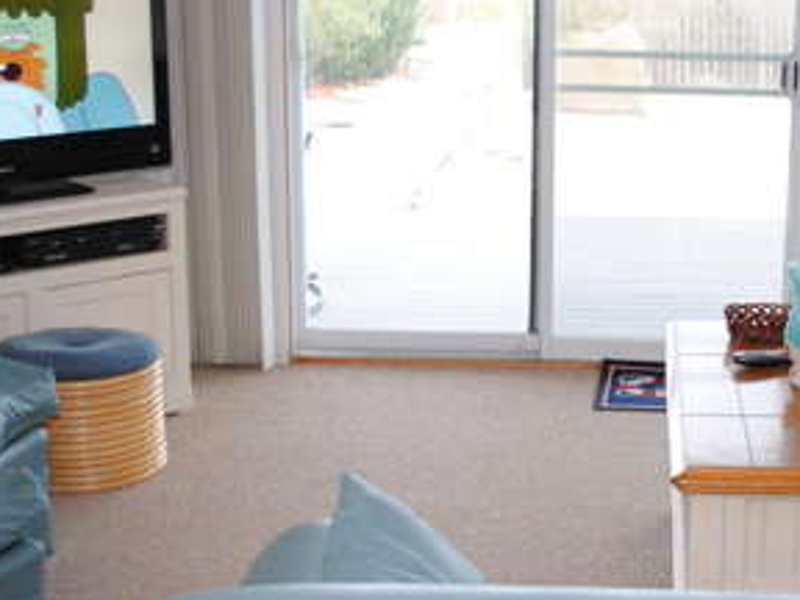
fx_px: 1595
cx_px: 629
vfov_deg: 21.3
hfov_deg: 27.6
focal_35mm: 69
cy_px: 239
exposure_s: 1/50
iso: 200
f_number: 3.5
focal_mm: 18
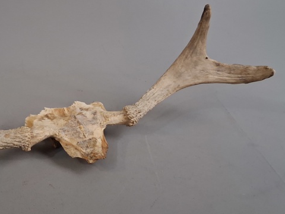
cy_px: 105
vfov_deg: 32.2
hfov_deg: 40.8
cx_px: 69
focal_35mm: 45
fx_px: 370
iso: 400
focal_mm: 4
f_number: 1.8
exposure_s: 1/100
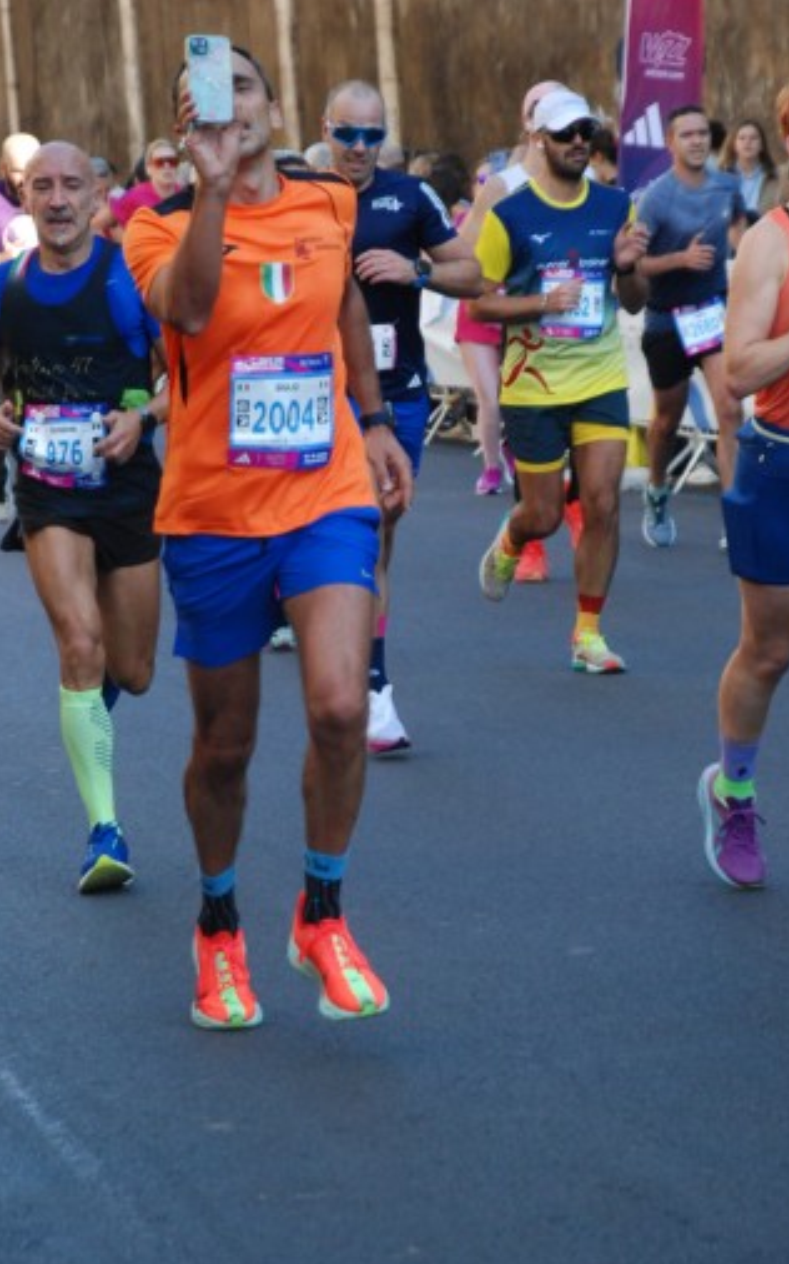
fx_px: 5942
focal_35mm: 173
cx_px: 403
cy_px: 587
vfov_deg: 12.1
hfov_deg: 7.6
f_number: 5.6
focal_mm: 95
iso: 1000
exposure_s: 1/500
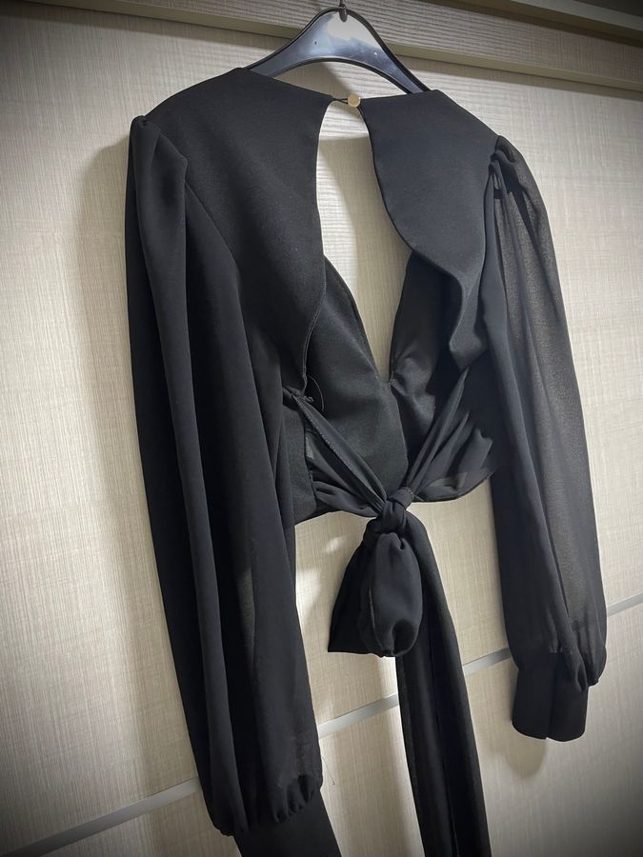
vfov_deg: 67.3
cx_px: 322
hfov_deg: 53.1
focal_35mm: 26
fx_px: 644
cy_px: 428
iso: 200
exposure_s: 1/50
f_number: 1.6
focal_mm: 4.2
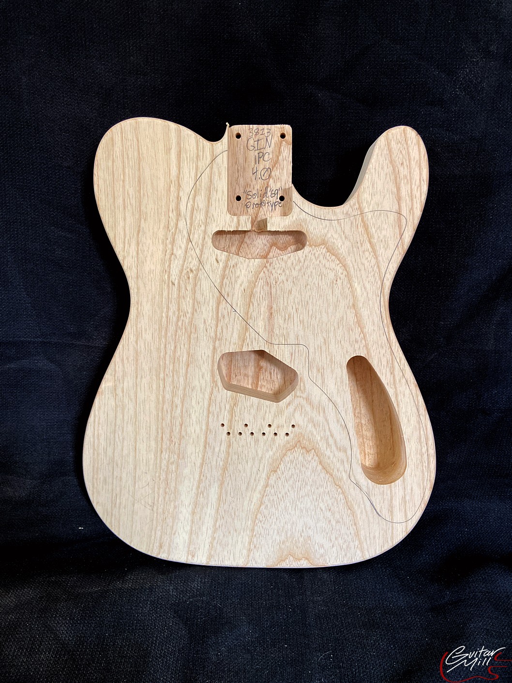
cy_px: 342
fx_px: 513
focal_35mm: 26
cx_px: 256
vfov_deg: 67.3
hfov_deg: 53.1
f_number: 1.8
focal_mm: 4.25
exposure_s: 1/120
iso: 125
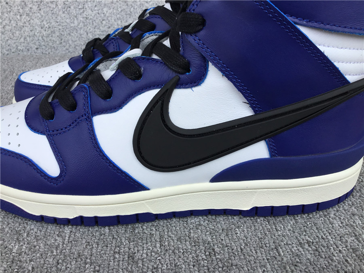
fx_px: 326
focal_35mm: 31
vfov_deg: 45.4
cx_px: 182
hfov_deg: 58.4
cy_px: 136
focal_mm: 3.3
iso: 25
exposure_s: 1/367
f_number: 2.4
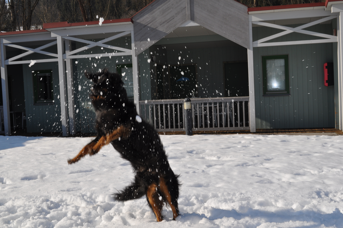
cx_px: 172
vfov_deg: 29.8
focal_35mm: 45
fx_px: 428
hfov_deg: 43.7
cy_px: 114
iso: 200
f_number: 16
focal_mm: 30
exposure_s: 1/200
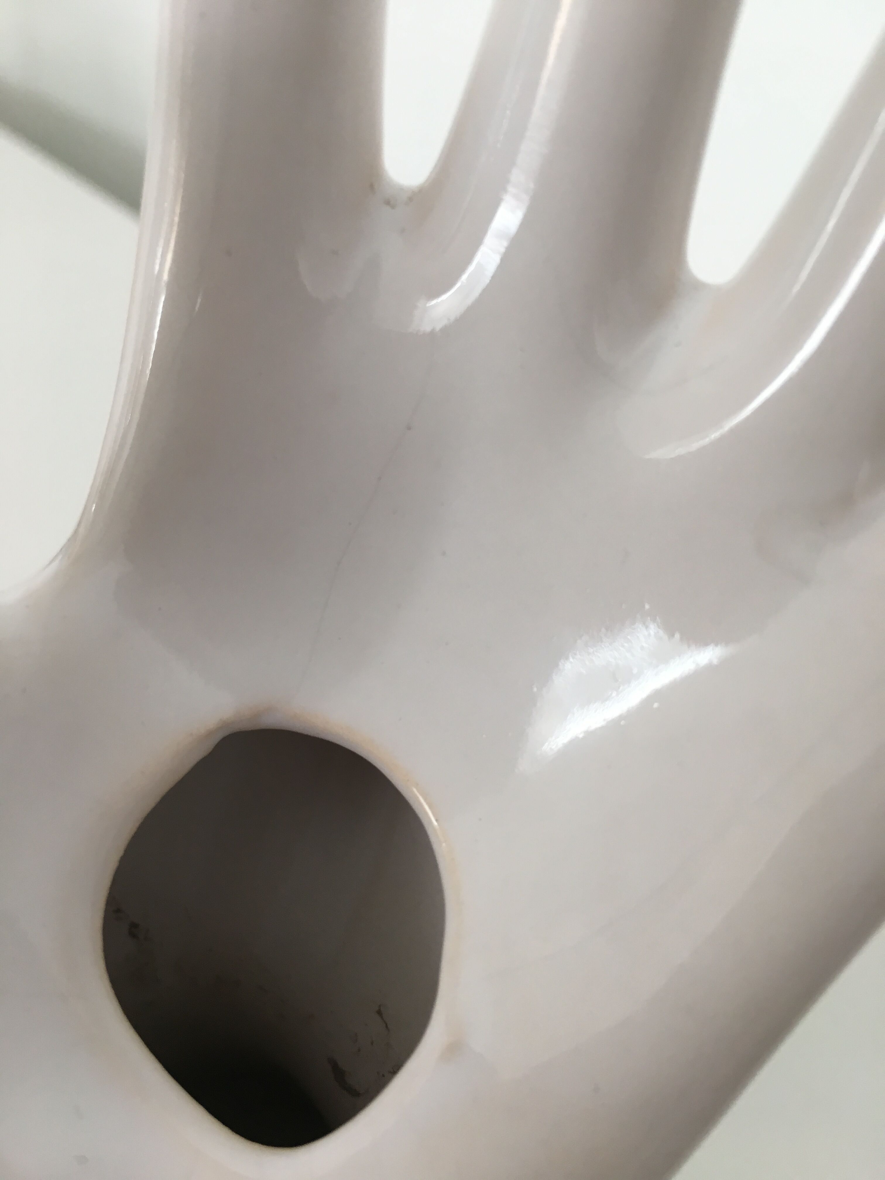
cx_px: 442
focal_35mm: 29
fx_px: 989
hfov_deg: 48.2
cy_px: 590
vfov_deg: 61.7
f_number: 2.2
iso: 25
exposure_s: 1/33
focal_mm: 4.15
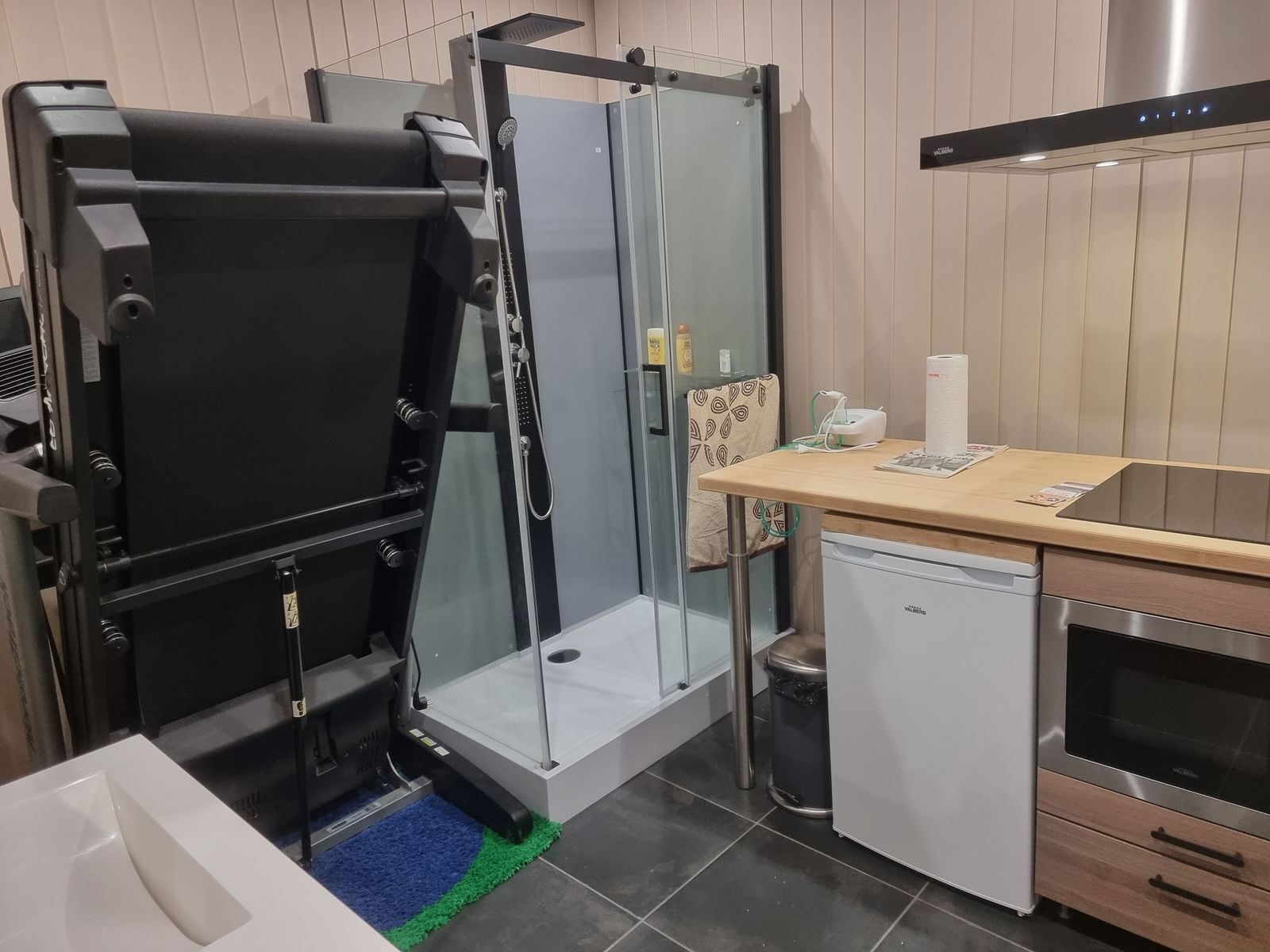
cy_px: 476
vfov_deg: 56.8
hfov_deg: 71.6
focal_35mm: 24
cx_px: 635
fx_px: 881
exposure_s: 1/50
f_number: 1.8
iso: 320
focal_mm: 6.7
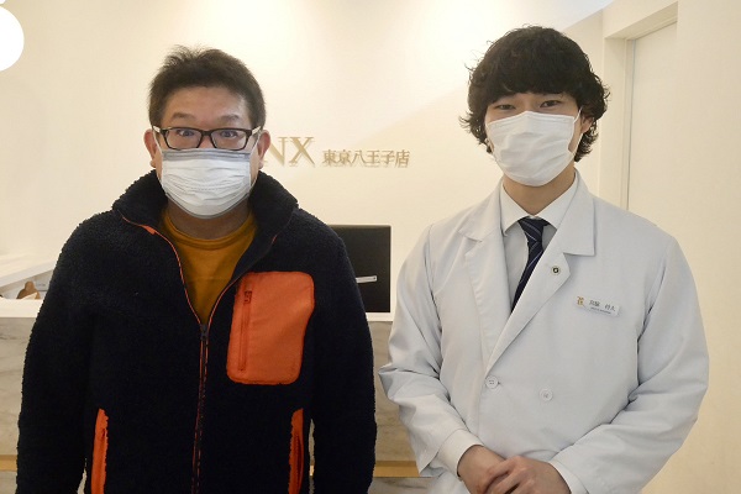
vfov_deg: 33.4
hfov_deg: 48.5
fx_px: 823
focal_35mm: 40
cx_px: 370
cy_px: 247
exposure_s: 1/250
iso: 3200
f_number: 4.6
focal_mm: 20
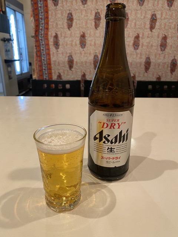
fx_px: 178
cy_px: 118
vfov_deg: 67.3
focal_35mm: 26
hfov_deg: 53.1
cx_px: 89
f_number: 1.8
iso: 125
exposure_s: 1/50
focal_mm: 4.25
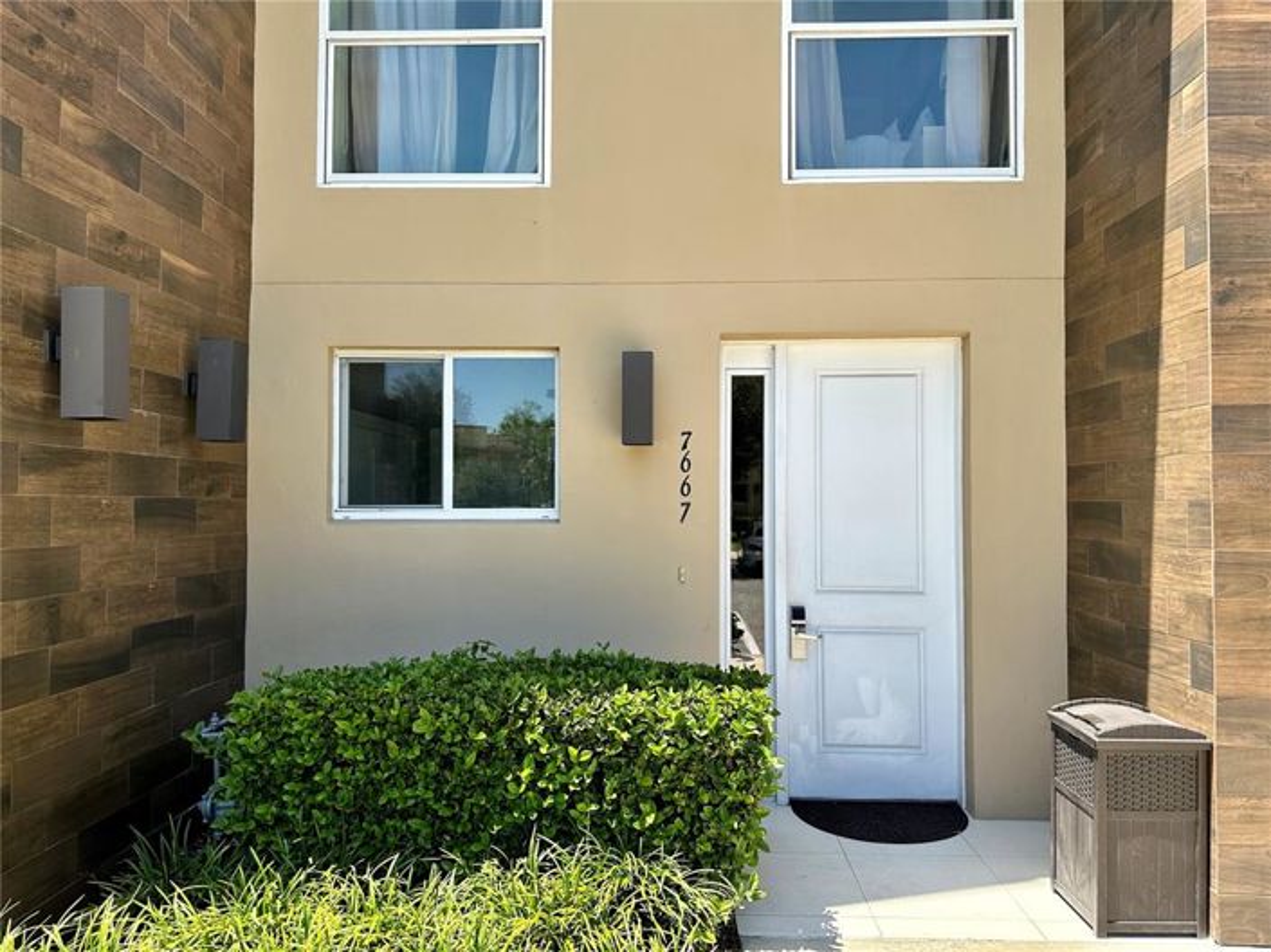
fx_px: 881
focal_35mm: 24
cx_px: 636
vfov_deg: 56.8
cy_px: 476
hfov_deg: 71.6
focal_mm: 6.86
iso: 80
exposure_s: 1/1692
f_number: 1.78
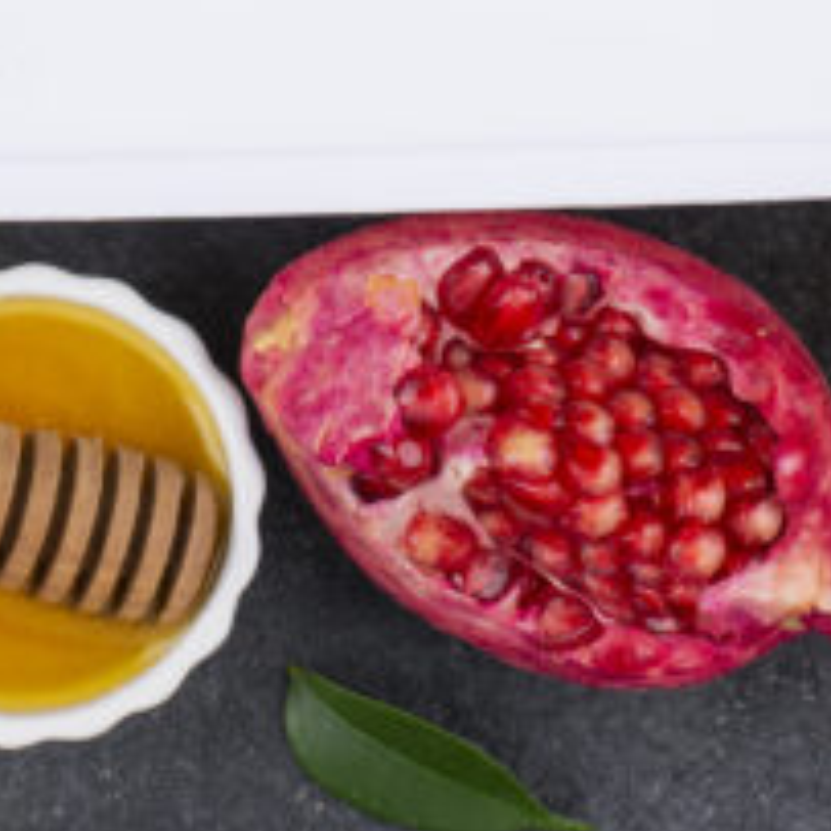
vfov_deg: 8.1
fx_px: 5812
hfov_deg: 8.2
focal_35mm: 214
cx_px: 254
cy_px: -61
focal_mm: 50
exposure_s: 1/100
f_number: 8
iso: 100
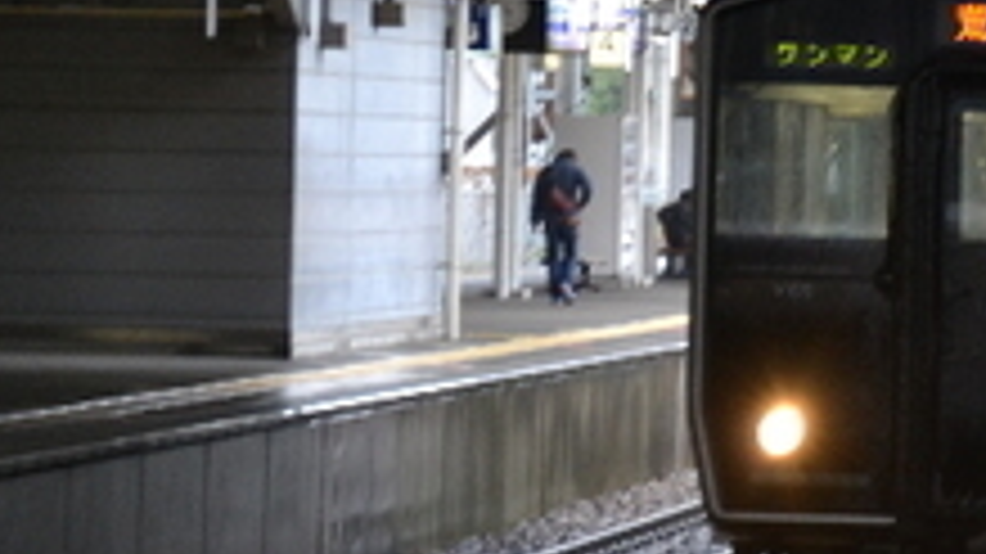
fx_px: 8256
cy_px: 79
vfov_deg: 3.8
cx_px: 1391
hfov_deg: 6.8
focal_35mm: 316
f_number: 5.6
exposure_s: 1/40
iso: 400
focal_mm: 55
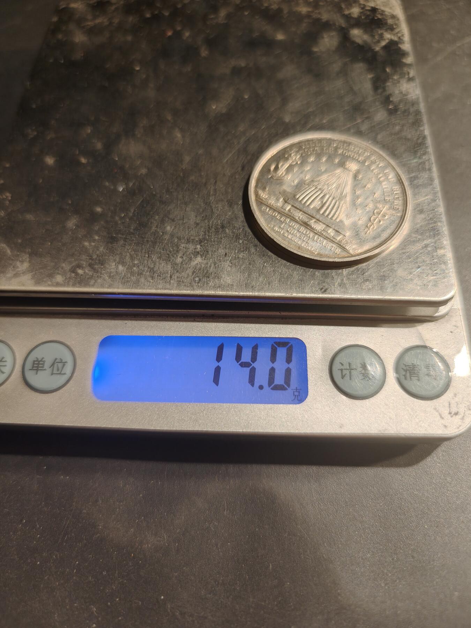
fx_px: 417
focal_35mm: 23
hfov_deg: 58.9
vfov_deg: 73.9
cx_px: 236
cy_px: 314
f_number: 1.6
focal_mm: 6.06
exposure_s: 1/200
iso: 200
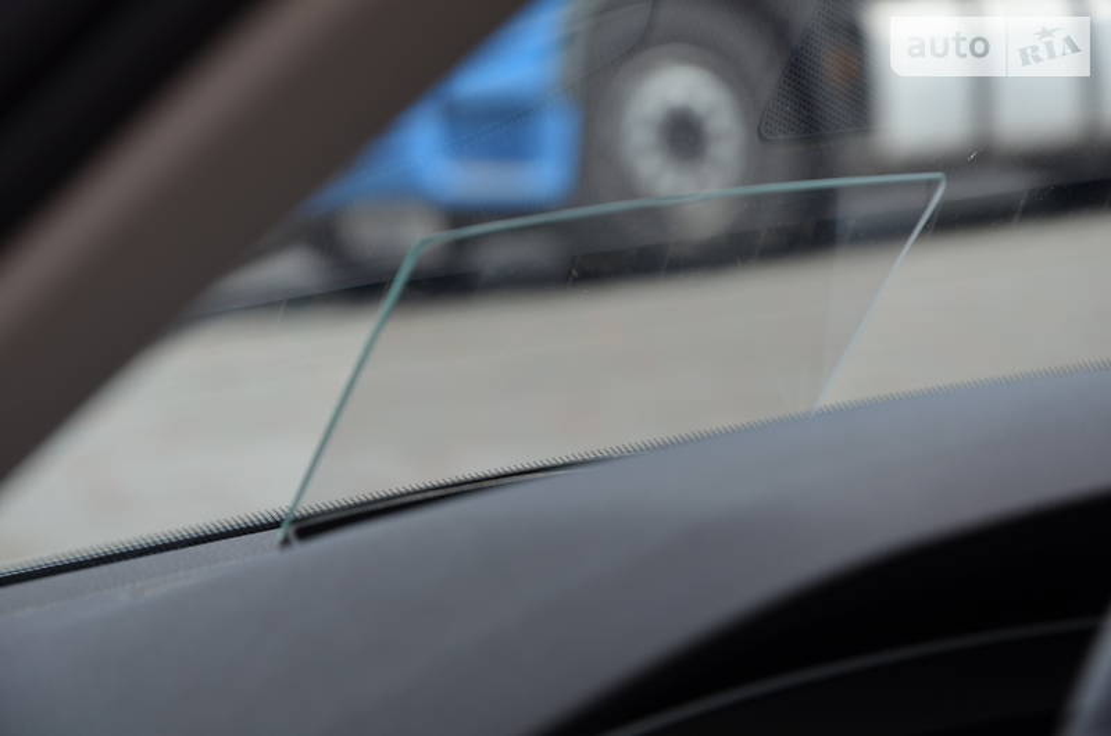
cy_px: 368
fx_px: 4851
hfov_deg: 13.1
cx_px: 556
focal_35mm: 158
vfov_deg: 8.7
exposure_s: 1/200
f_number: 8
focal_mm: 105
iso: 200
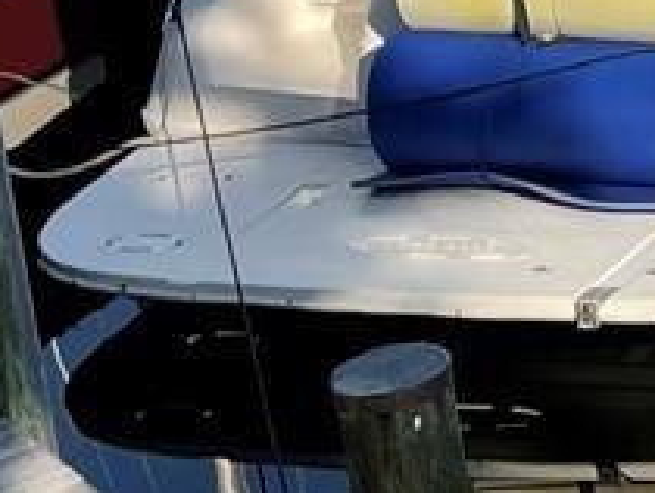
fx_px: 3751
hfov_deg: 8.9
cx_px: 1644
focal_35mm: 198
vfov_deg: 7.4
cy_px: -165
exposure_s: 1/3003
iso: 32
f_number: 1.6
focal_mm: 5.1
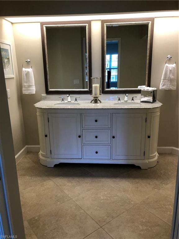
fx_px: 193
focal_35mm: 28
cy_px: 120
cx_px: 90
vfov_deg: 63.4
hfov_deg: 49.7
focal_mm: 3.99
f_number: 1.8
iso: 32
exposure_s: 1/30
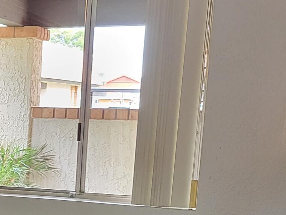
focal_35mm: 95
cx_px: -111
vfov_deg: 15.2
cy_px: 233
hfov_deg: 18.8
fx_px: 785
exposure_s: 1/60
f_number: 1.8
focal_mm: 5
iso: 200
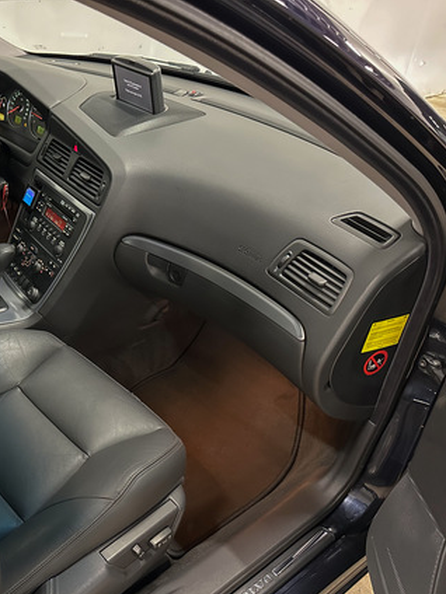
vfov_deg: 53.9
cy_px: 314
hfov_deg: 39.6
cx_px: 70
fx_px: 584
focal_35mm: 34
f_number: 1.78
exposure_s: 1/25
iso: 800
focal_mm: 6.86
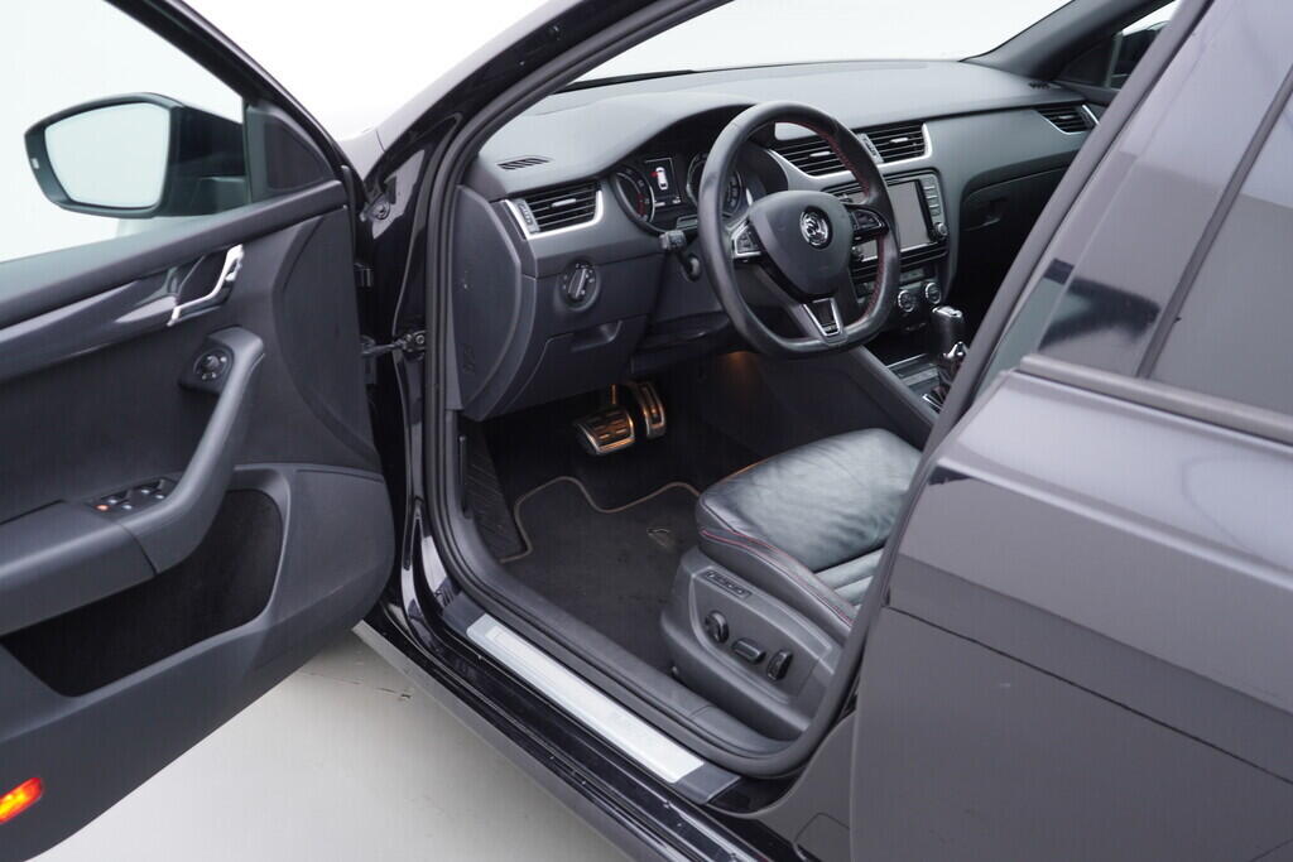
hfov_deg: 53.1
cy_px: 431
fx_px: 1293
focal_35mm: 36
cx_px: 646
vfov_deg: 36.9
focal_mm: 24
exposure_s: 1/40
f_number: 2.8
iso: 125
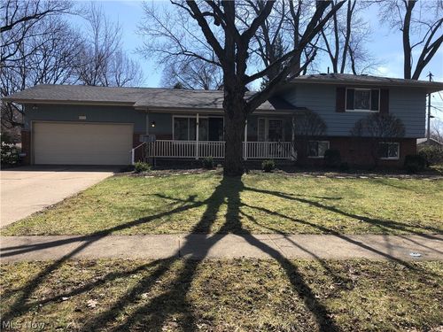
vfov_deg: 49.7
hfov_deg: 63.4
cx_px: 222
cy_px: 166
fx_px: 358
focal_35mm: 28
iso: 20
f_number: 1.8
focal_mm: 4
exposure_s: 1/1389
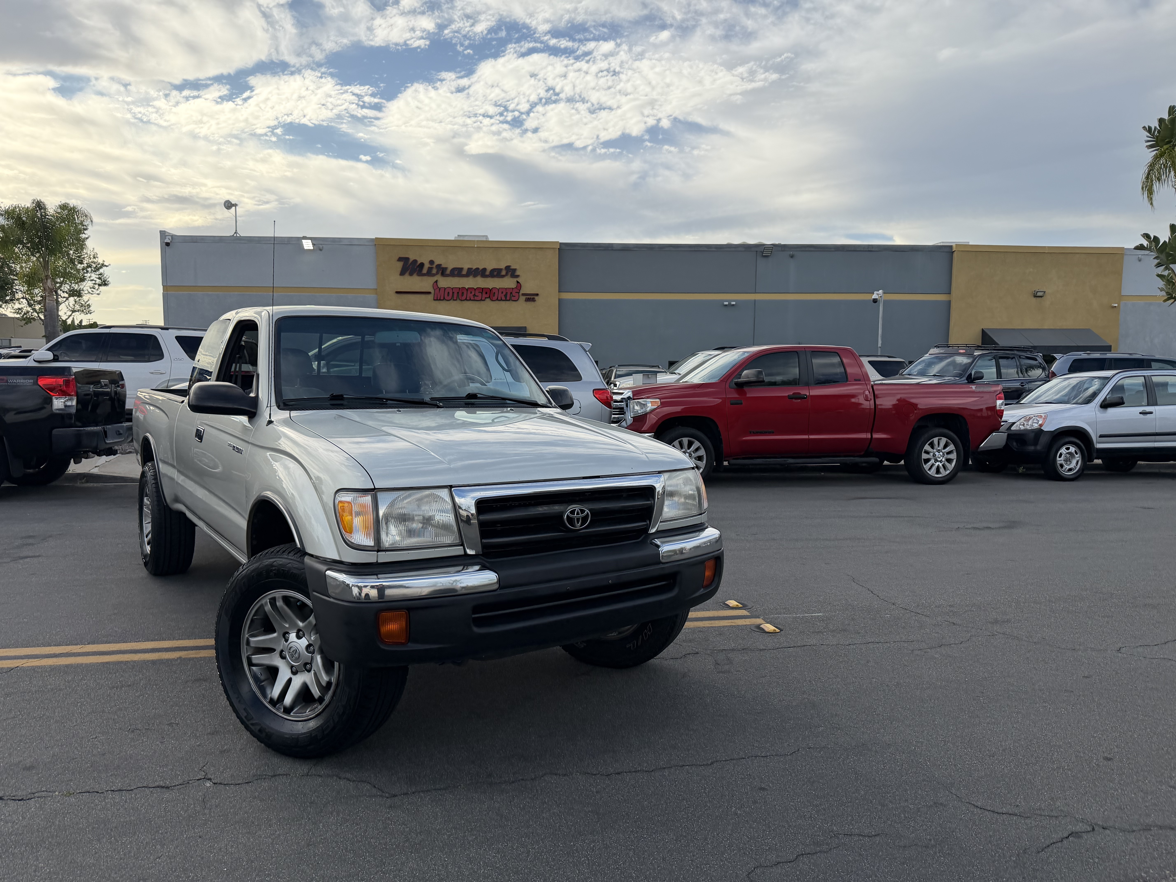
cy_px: 441
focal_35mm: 24
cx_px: 588
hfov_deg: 71.6
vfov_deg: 56.8
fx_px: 815
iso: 100
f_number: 1.78
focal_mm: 6.76
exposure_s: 1/3584
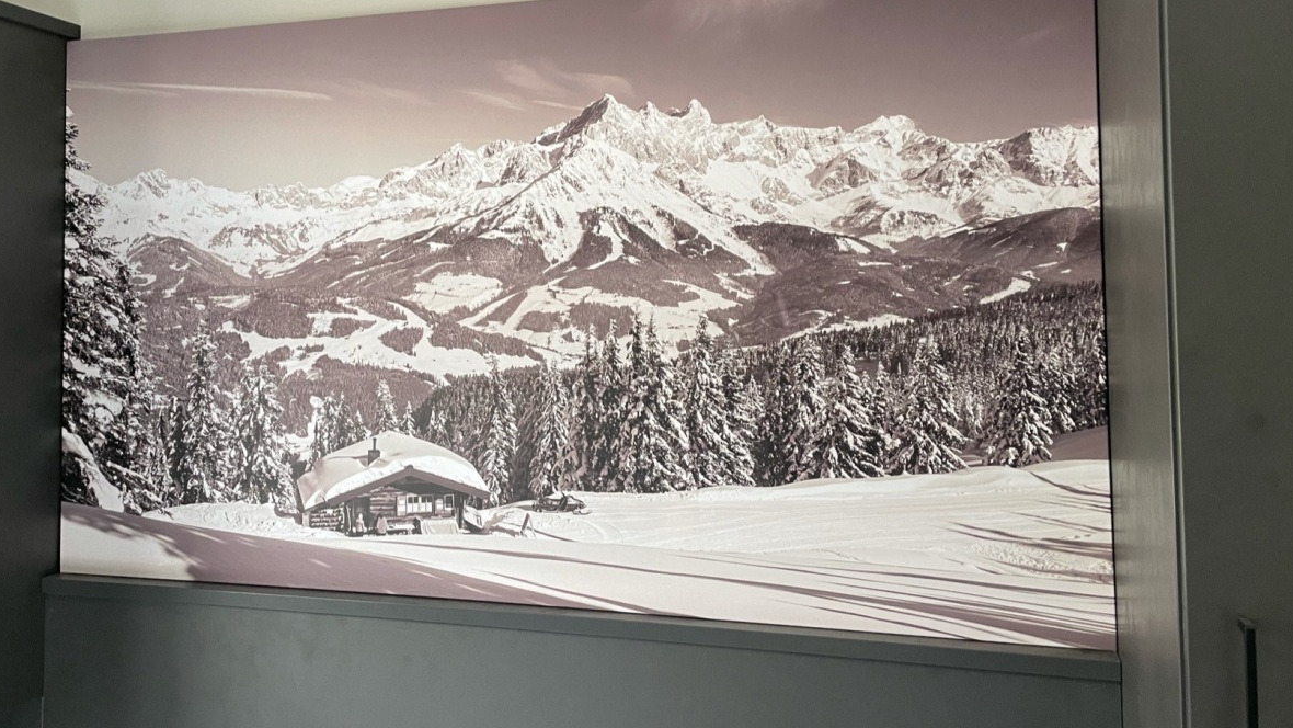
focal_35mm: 36
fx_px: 1234
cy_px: 265
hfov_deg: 55.0
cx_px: 535
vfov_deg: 32.7
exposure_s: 1/62
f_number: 1.6
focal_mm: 4.2
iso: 125
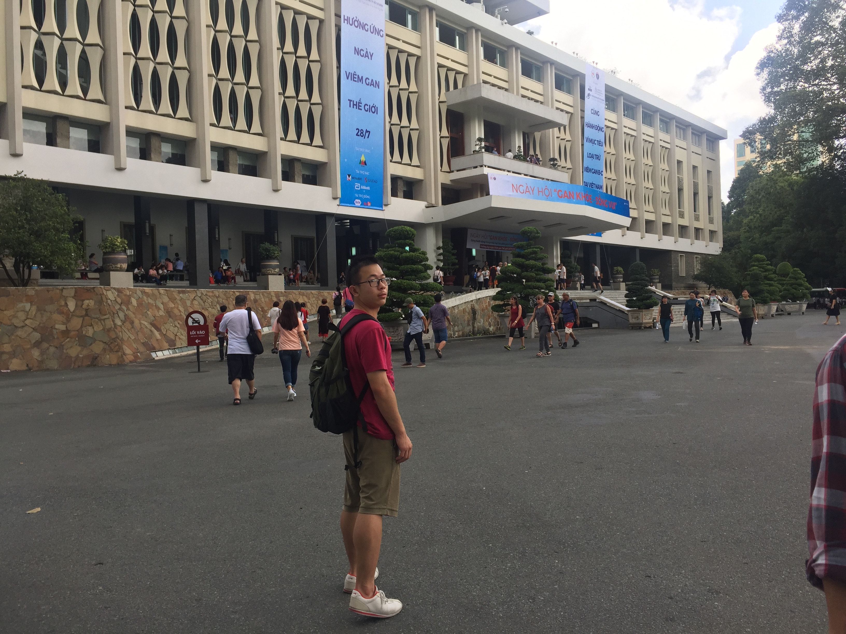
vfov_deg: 48.2
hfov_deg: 61.7
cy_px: 317
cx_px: 423
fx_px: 709
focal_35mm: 29
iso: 32
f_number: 2.2
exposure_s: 1/471
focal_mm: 4.15
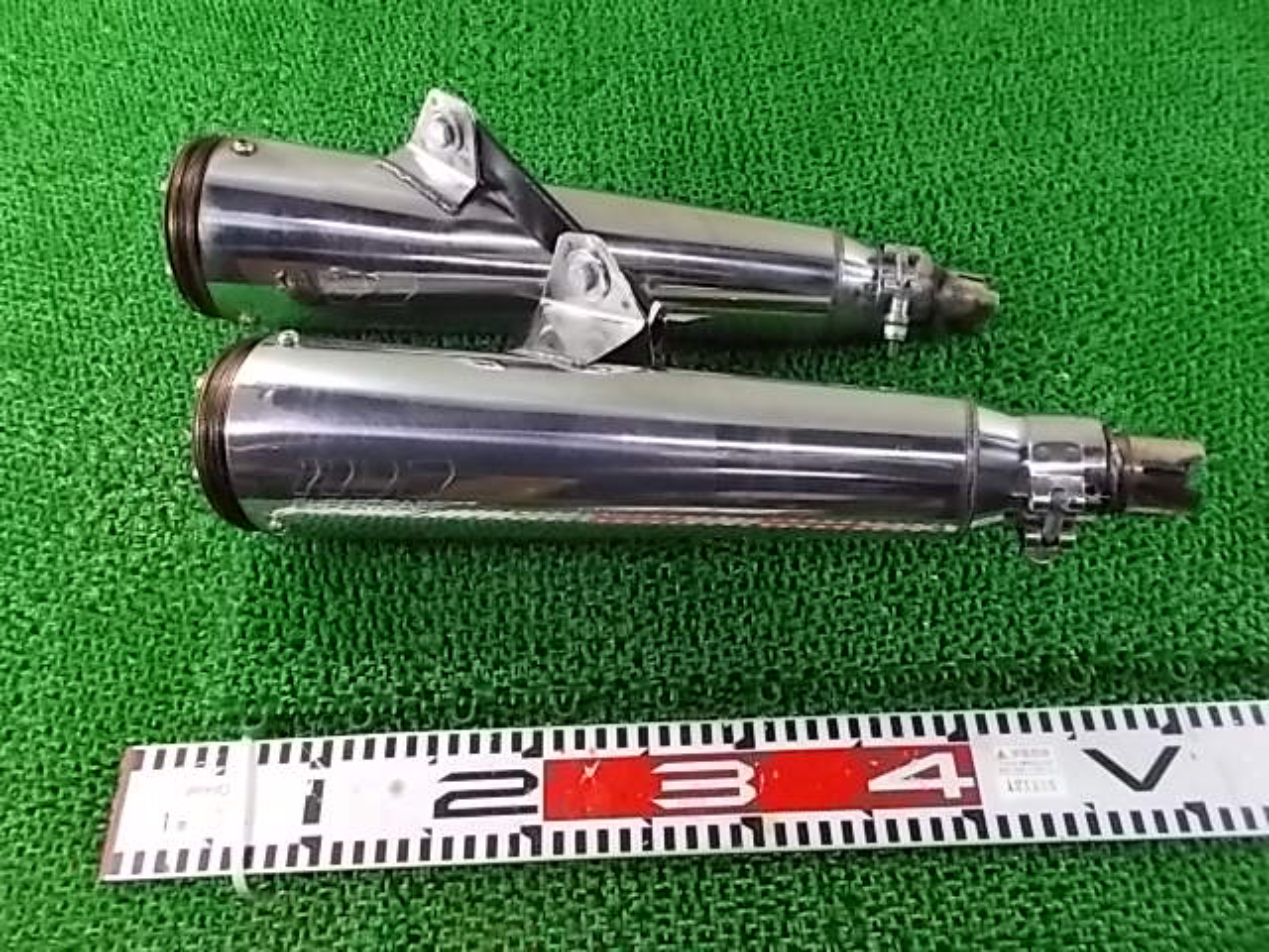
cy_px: 476
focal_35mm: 26
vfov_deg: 53.1
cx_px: 634
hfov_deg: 67.3
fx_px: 953
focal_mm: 4.6
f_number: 3.2
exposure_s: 1/125
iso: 500
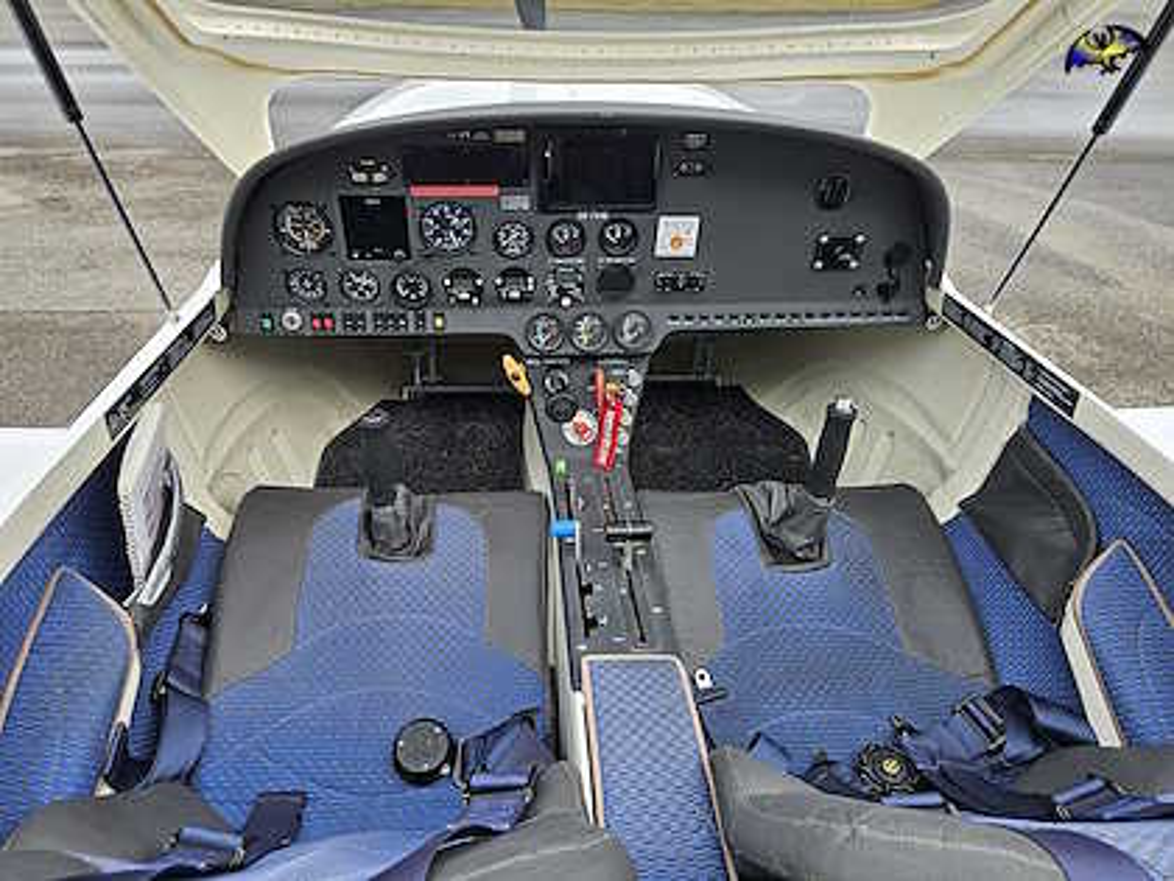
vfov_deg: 58.9
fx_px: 780
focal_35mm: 23
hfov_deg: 73.9
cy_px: 440
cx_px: 587
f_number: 1.8
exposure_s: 1/195
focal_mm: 5.4
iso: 25
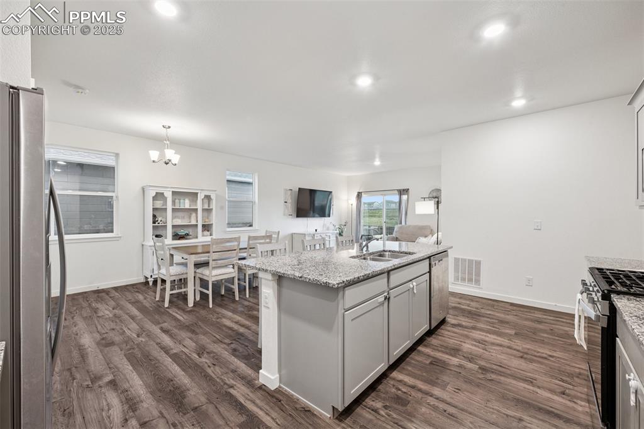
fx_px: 268
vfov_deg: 77.3
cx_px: 322
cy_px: 214
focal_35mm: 15
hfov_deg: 100.4
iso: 100
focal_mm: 15
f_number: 11
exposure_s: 1.6
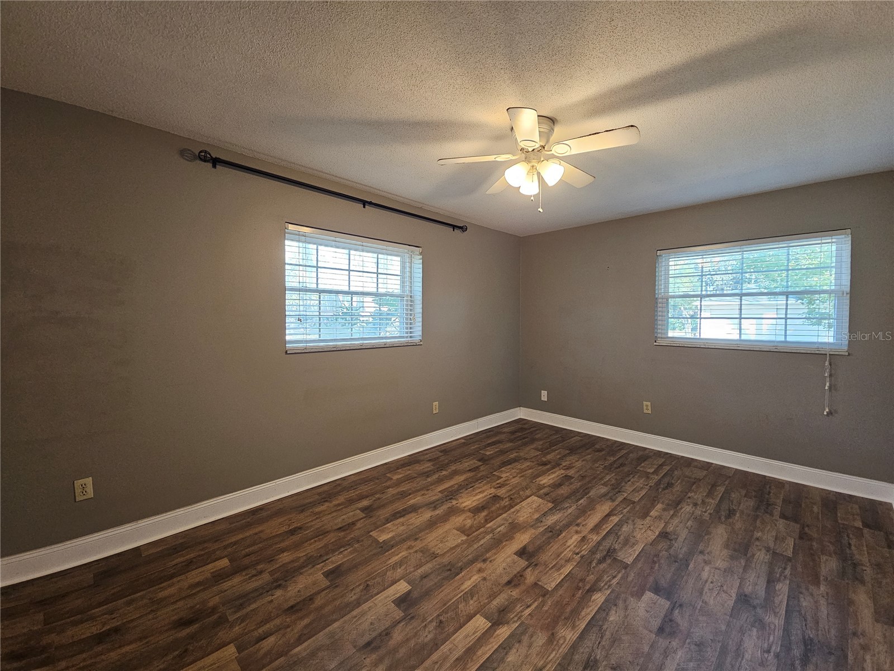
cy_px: 336
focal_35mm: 13
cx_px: 447
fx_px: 336
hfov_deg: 106.2
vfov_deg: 89.9
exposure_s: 1/60
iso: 320
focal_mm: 2.2
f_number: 2.2
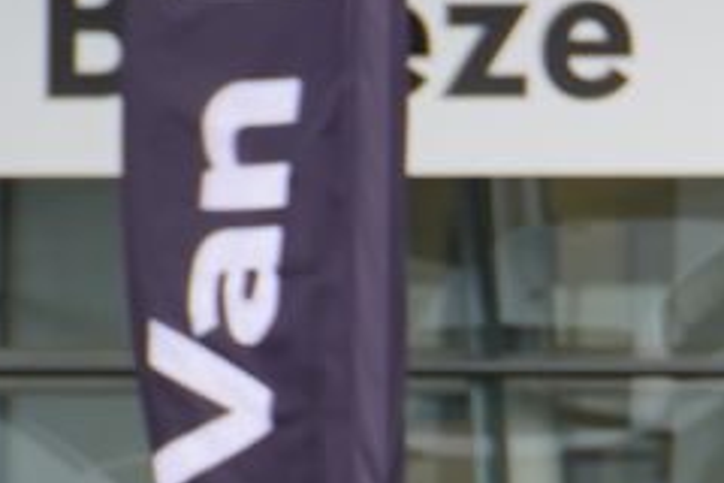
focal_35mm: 429
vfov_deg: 3.2
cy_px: 1156
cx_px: 2401
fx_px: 8634
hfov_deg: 4.5
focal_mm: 43
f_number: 6.3
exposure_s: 1/80
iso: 100
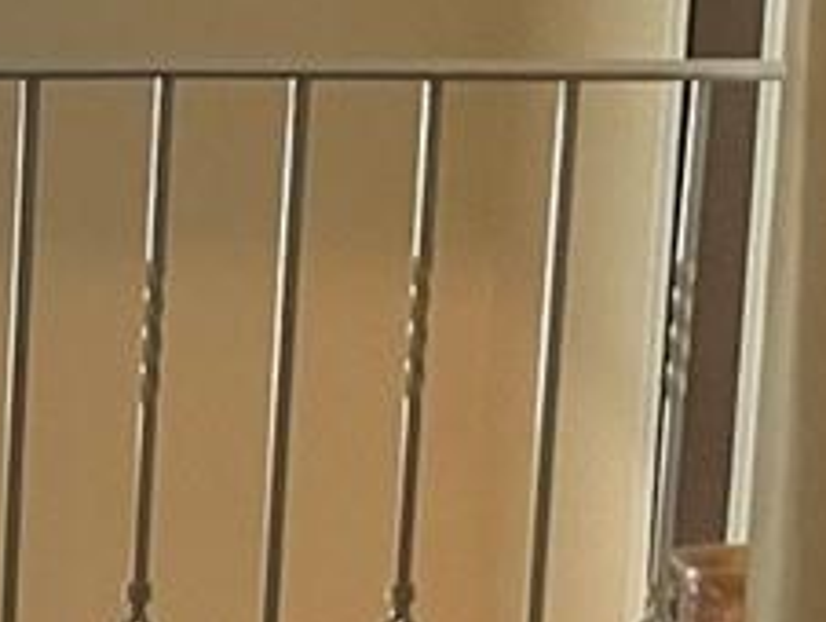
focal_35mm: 198
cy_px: 402
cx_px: -351
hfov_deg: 9.7
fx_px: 4730
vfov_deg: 7.5
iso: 200
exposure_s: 1/60
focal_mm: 3.99
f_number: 1.8
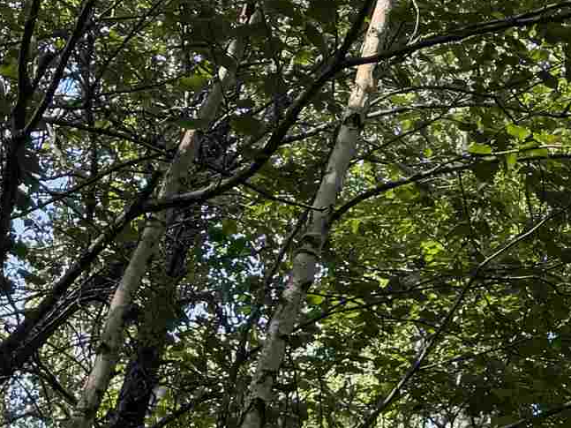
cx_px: 914
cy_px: -147
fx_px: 1880
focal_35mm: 114
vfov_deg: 12.5
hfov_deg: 15.6
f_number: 1.78
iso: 80
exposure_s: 1/306
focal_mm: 6.76
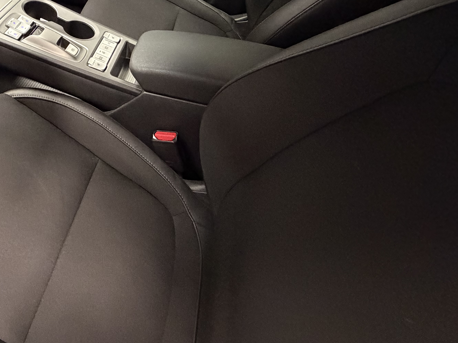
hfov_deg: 51.0
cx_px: 24
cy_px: 13
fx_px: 397
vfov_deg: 41.7
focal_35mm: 30
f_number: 2.2
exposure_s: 1/50
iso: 1000
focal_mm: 2.22
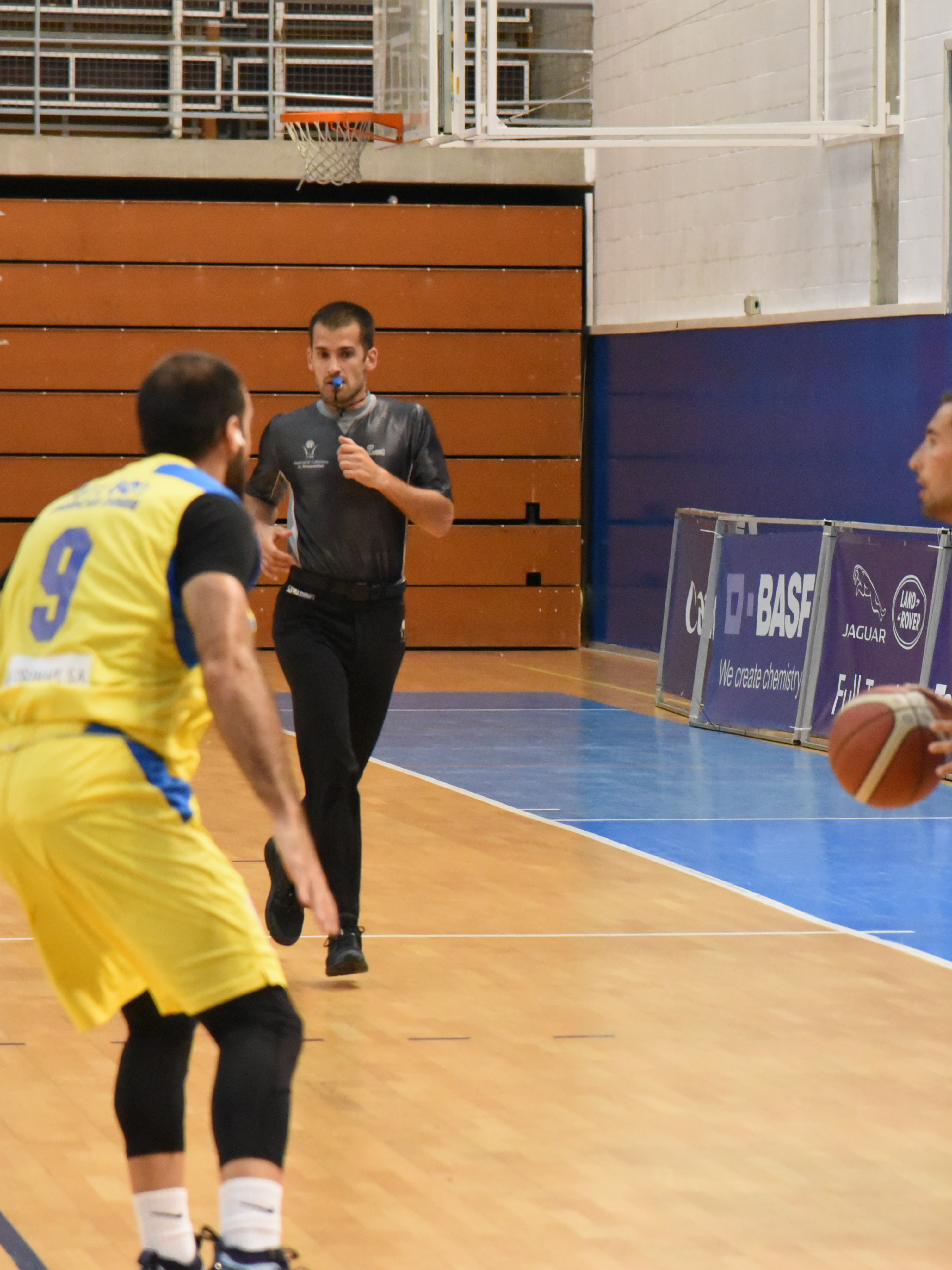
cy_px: 635
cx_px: 752
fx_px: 6344
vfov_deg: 11.4
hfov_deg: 8.6
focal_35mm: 173
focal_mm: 120
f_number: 5.6
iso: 12800
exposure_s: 1/640
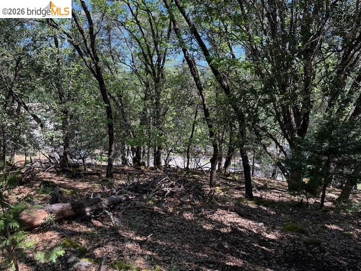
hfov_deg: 71.6
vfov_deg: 56.8
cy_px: 136
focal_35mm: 24
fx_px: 250
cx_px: 180
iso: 100
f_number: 1.78
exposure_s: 1/464
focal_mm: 6.76
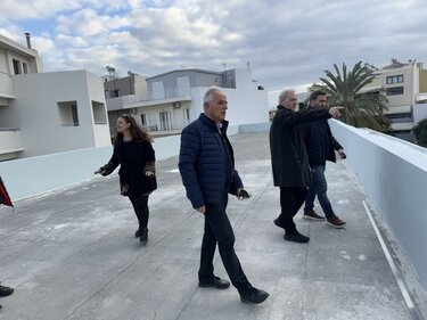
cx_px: 214
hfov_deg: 71.6
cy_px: 160
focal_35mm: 24
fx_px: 296
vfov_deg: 56.8
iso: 80
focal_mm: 6.76
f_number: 1.78
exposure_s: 1/1311
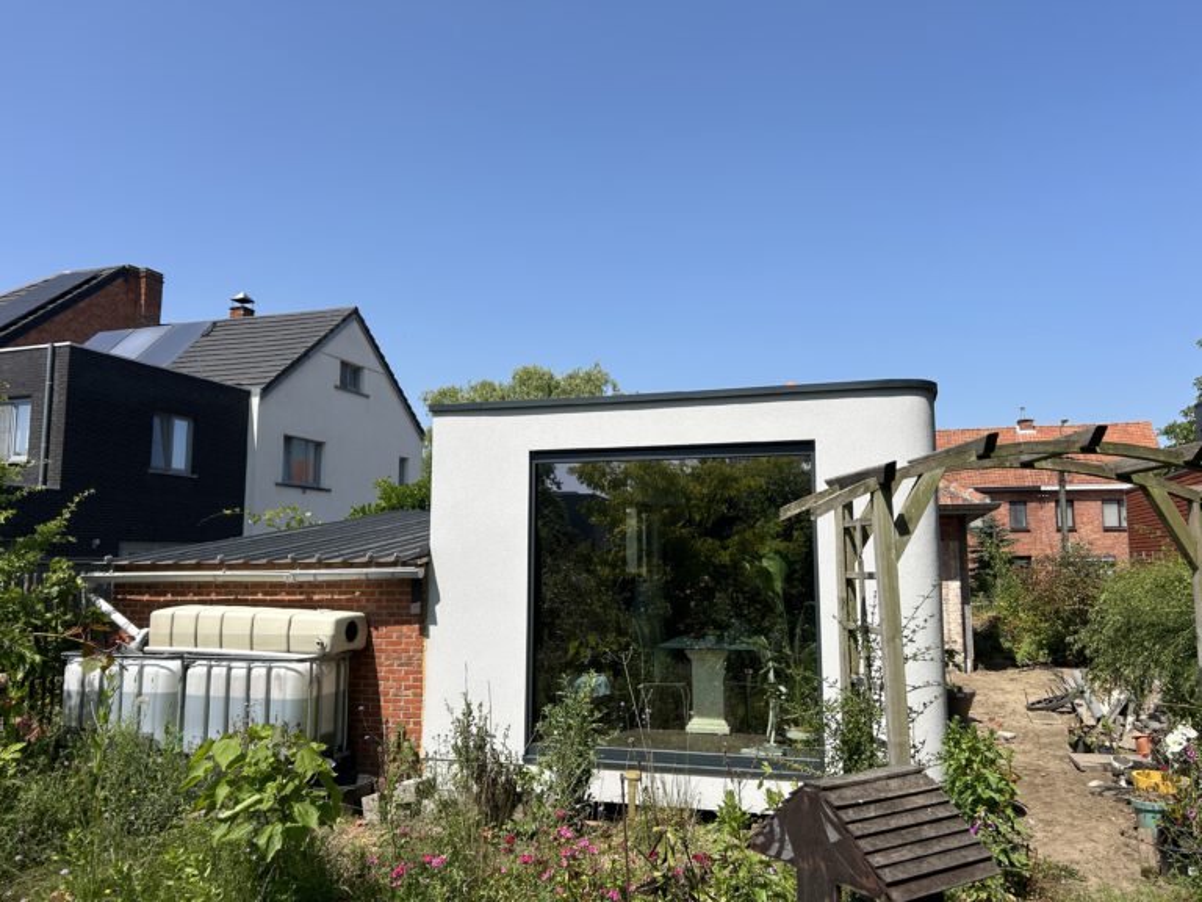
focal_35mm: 26
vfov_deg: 53.1
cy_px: 451
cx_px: 601
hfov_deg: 67.3
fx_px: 903
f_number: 1.5
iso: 50
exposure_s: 1/4444
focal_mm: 5.7
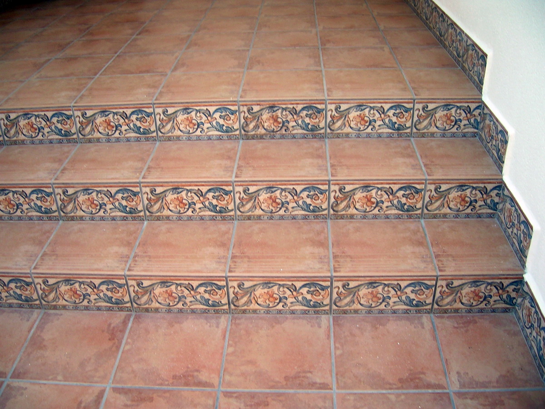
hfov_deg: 52.6
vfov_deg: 40.7
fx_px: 551
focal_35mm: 35
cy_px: 204
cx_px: 272
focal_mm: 5.4
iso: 50
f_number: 2.8
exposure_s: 1/67.2
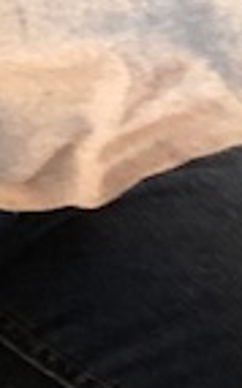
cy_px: -345
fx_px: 2487
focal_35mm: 235
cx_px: -152
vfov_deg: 8.5
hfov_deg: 5.5
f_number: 1.8
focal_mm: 3.99
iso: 40
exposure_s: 1/17
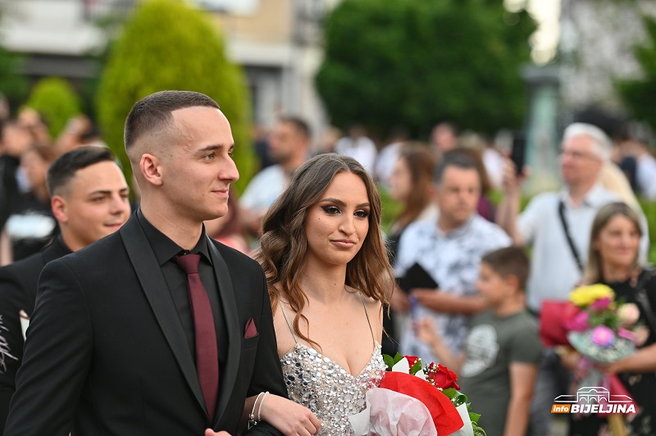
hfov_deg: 16.4
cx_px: 328
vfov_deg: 10.9
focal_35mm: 125
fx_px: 2276
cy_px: 218
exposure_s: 1/800
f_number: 2.8
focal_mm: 125
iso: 800
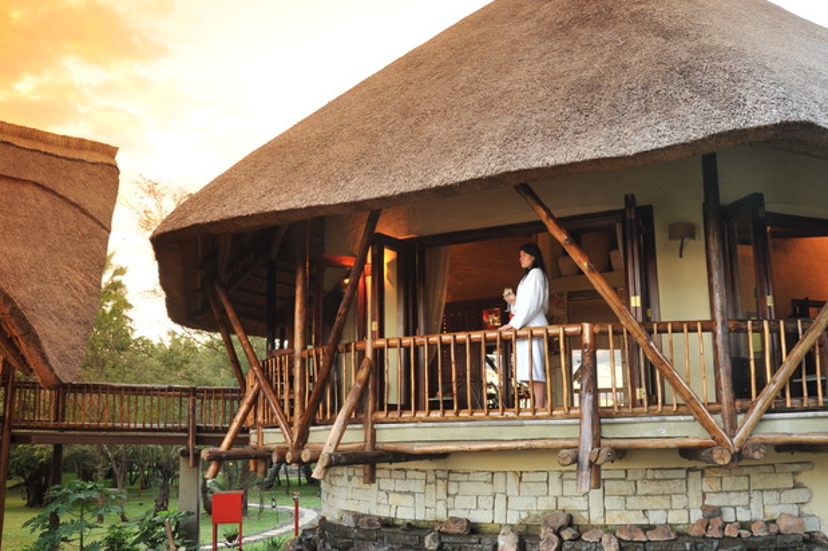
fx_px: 713
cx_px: 472
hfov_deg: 60.1
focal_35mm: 31
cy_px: 305
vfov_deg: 42.2
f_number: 9
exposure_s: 1/1.6
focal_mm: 24
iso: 200
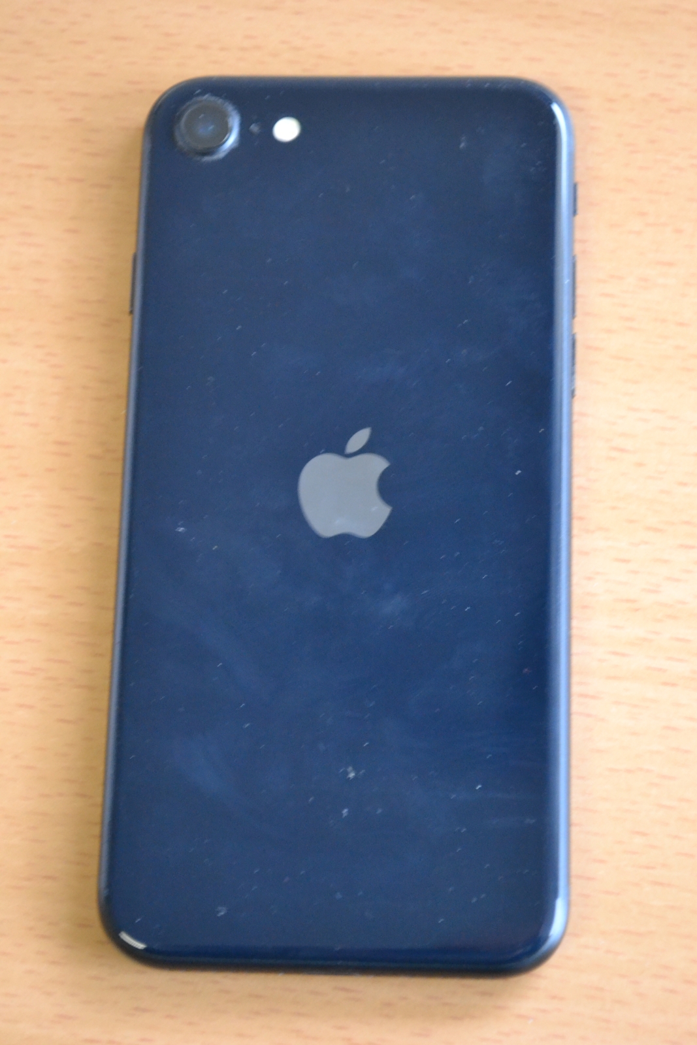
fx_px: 2395
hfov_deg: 16.6
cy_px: 522
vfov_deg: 24.6
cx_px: 348
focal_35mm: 82
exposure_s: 1/30
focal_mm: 55
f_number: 5.6
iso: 3200
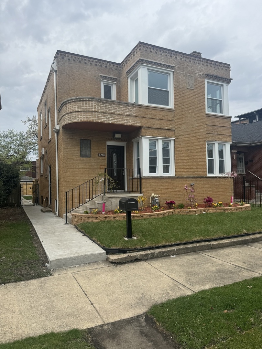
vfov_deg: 71.6
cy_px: 174
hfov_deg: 56.8
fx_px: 242
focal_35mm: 24
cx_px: 131
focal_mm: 6.86
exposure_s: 1/4310
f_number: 1.78
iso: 80
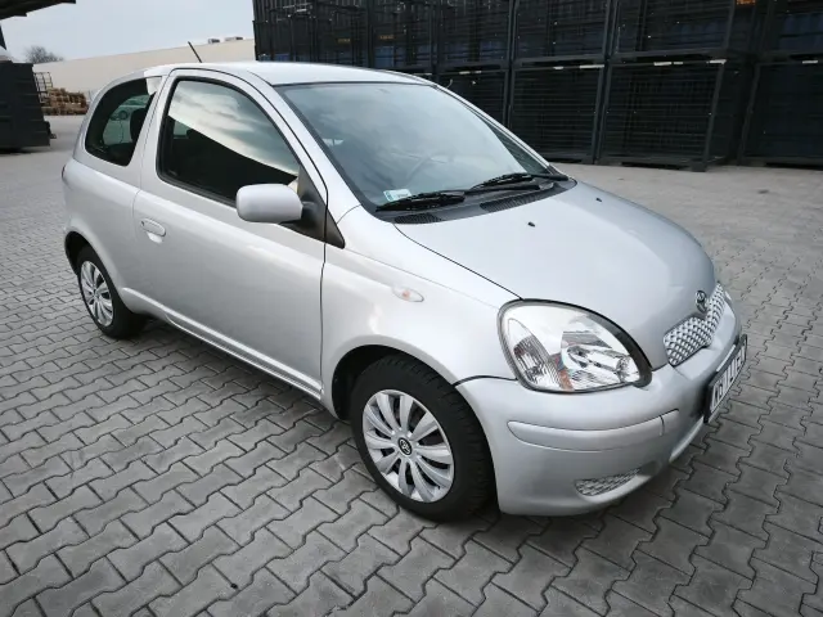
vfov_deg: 58.9
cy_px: 308
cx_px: 412
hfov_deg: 73.9
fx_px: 547
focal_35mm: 23
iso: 200
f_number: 1.62
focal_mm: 6.45
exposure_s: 1/99.9
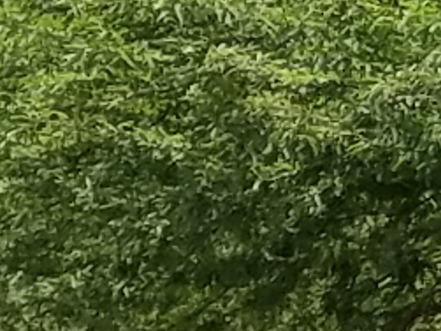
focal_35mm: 155
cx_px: 1262
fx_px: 1975
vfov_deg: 9.1
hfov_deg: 10.0
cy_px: 618
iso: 50
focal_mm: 4.2
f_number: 1.7
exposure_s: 1/1560
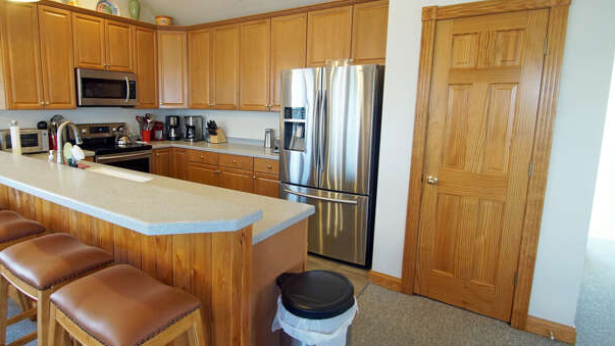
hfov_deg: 85.7
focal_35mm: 20
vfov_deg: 55.6
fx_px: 326
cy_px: 146
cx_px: 250
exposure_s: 1/60
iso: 640
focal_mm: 10
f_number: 4
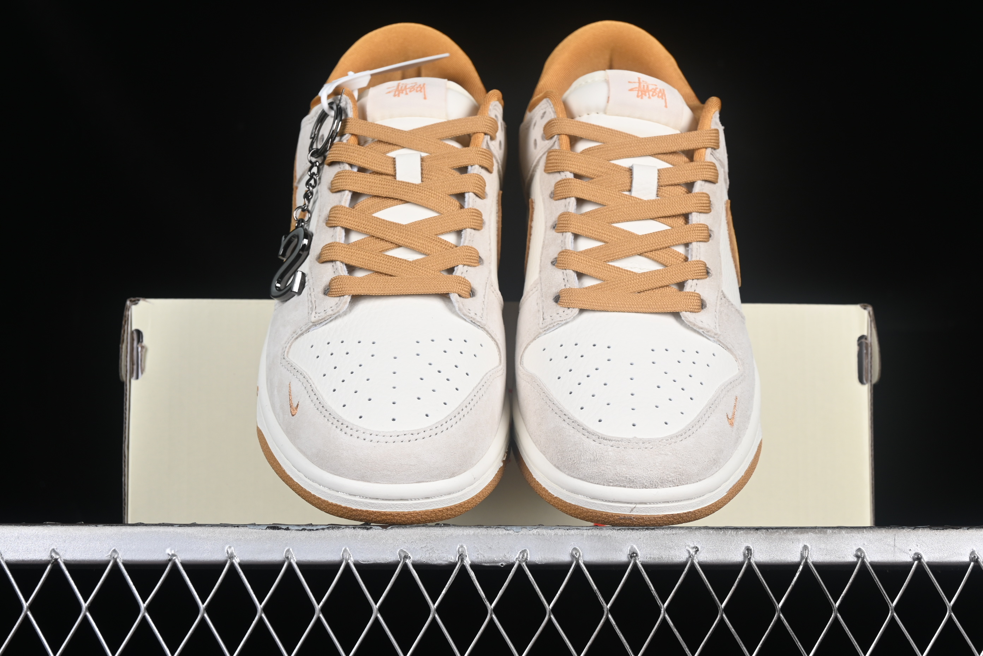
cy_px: 328
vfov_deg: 18.2
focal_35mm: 75
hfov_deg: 27.0
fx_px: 2048
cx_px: 492
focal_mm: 50
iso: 160
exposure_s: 1/80
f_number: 8
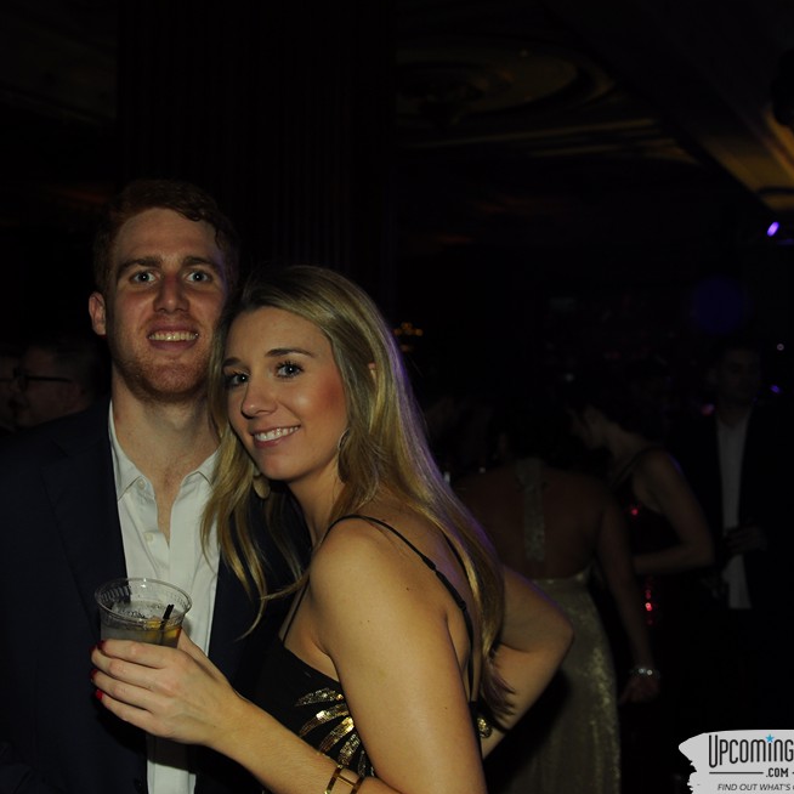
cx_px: 277
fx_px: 1262
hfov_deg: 34.6
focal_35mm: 49
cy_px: 392
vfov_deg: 34.9
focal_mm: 25
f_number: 4.5
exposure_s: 1/60
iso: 400
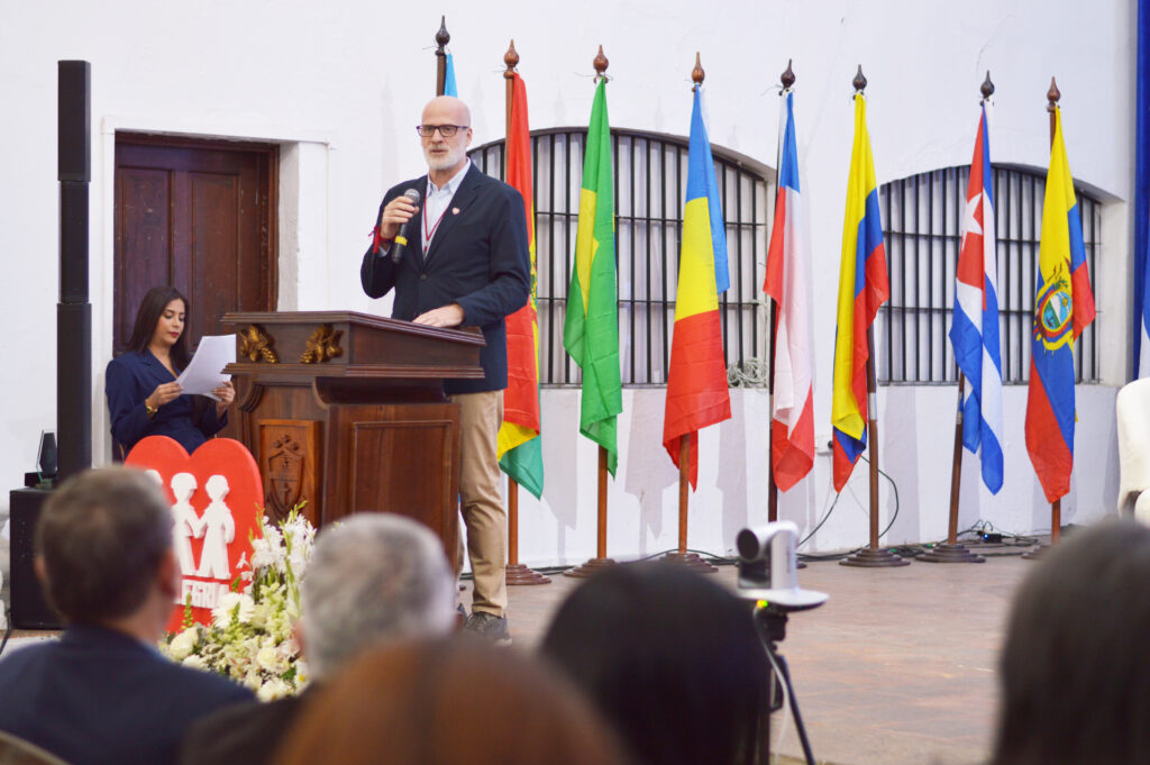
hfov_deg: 27.0
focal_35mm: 75
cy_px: 382
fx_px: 2394
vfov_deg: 18.2
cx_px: 575
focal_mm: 50
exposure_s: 1/60
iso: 400
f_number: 2
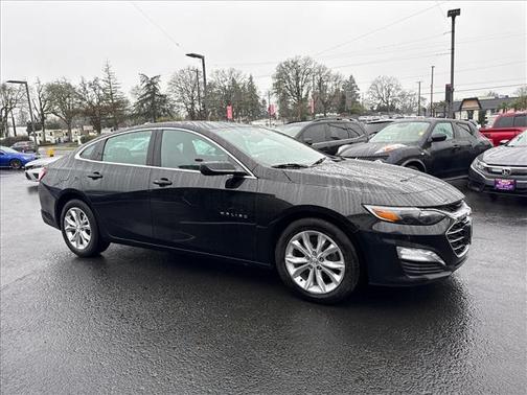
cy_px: 198
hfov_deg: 71.6
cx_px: 264
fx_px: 365
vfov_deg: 56.8
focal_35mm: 24
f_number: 1.78
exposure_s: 1/365
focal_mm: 6.76
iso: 80
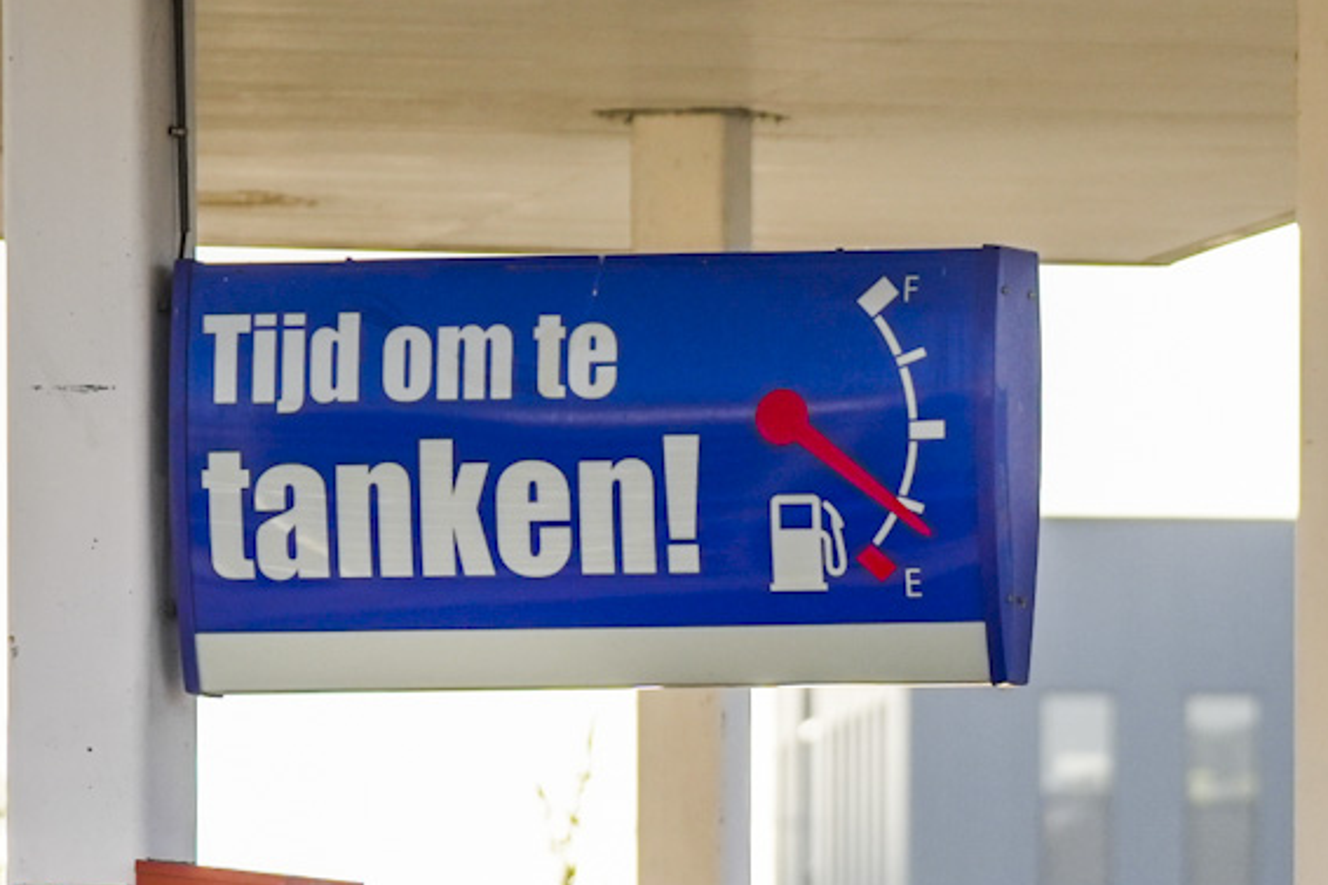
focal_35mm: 370
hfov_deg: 5.6
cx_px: 1377
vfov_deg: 3.7
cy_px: 1289
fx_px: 13644
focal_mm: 109
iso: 320
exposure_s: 1/2500
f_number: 2.8
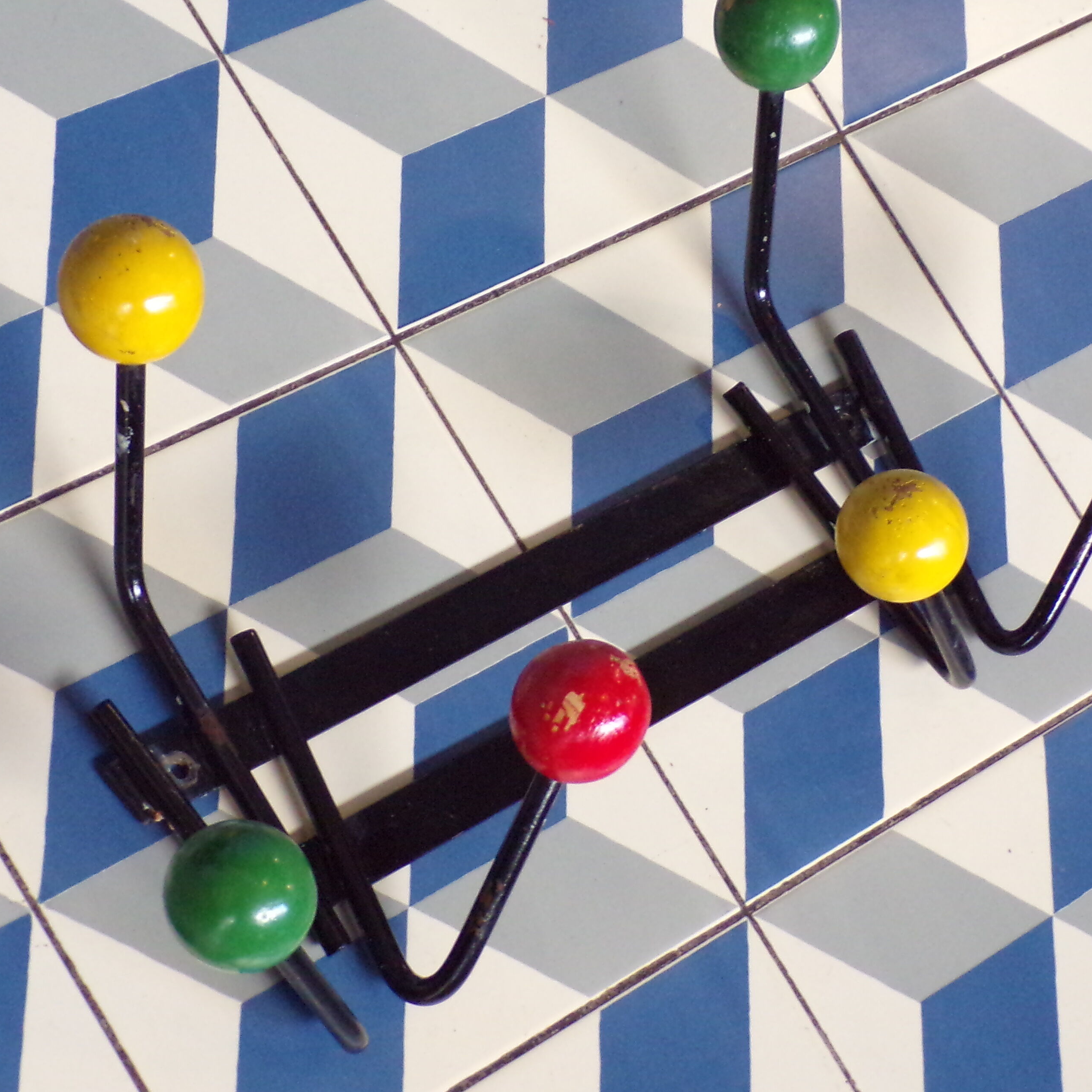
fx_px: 3712
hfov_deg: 16.7
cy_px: 503
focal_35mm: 104
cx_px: 640
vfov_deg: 16.7
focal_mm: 11.6
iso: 400
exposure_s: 1/34
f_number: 3.8
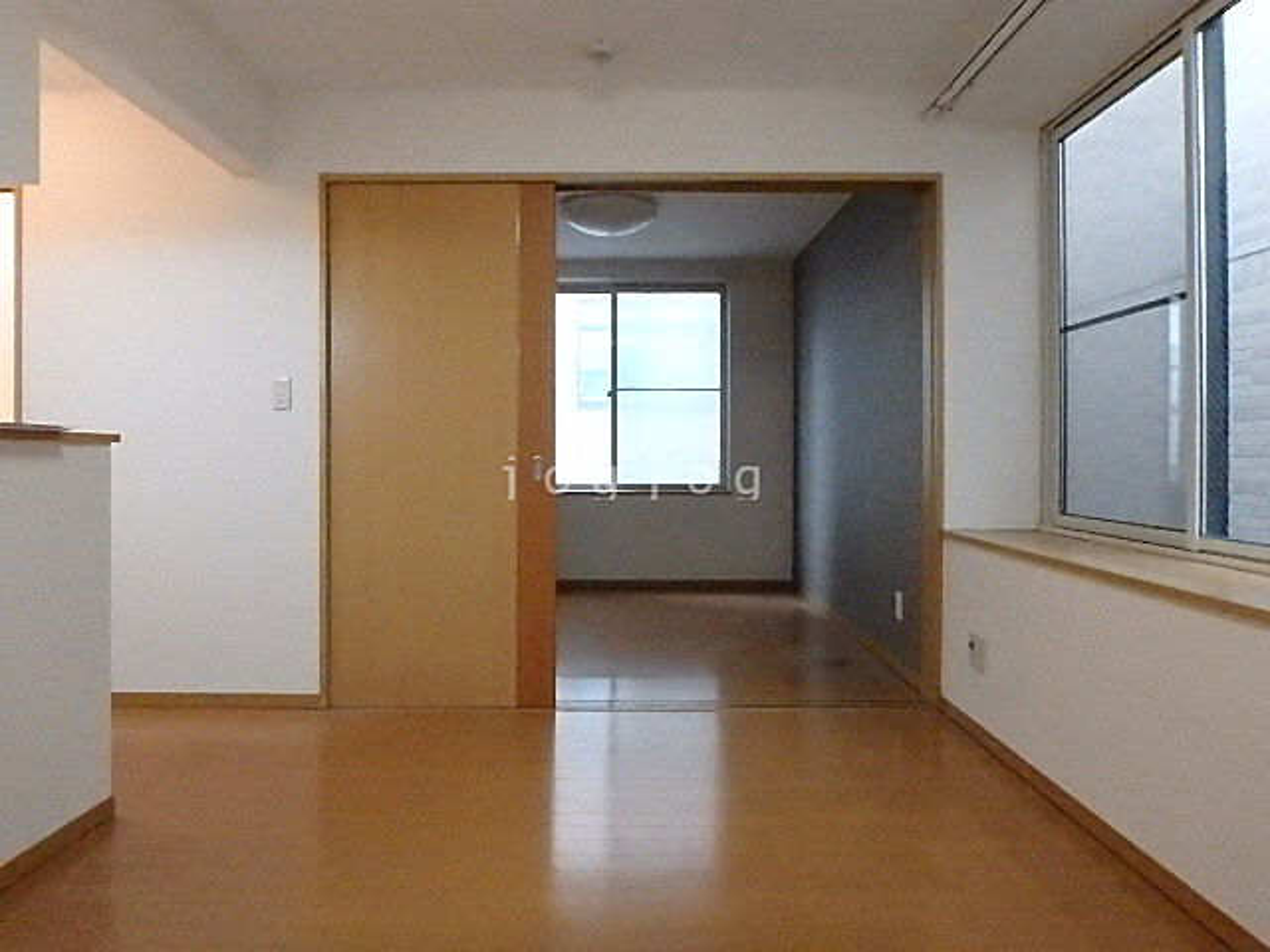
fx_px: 770
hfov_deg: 79.0
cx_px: 635
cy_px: 476
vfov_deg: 63.4
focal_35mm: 21
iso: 3200
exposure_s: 1/100
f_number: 3.5
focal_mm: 3.7
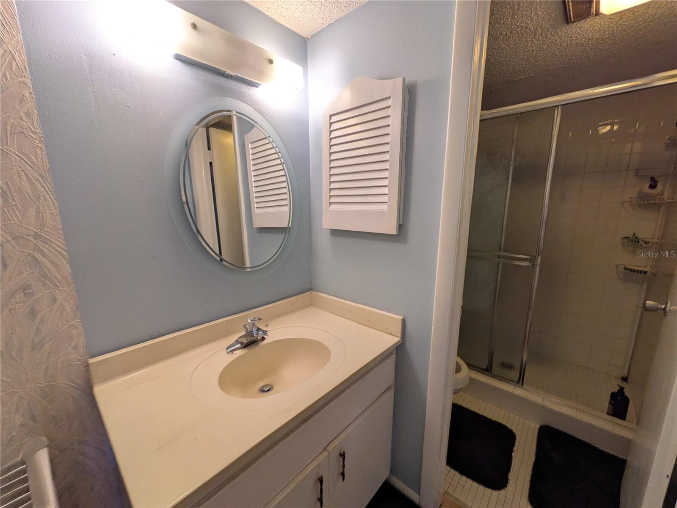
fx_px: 274
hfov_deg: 102.1
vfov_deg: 85.7
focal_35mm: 14
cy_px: 254
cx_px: 338
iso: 48
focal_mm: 1.83
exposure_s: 1/40
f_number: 2.2
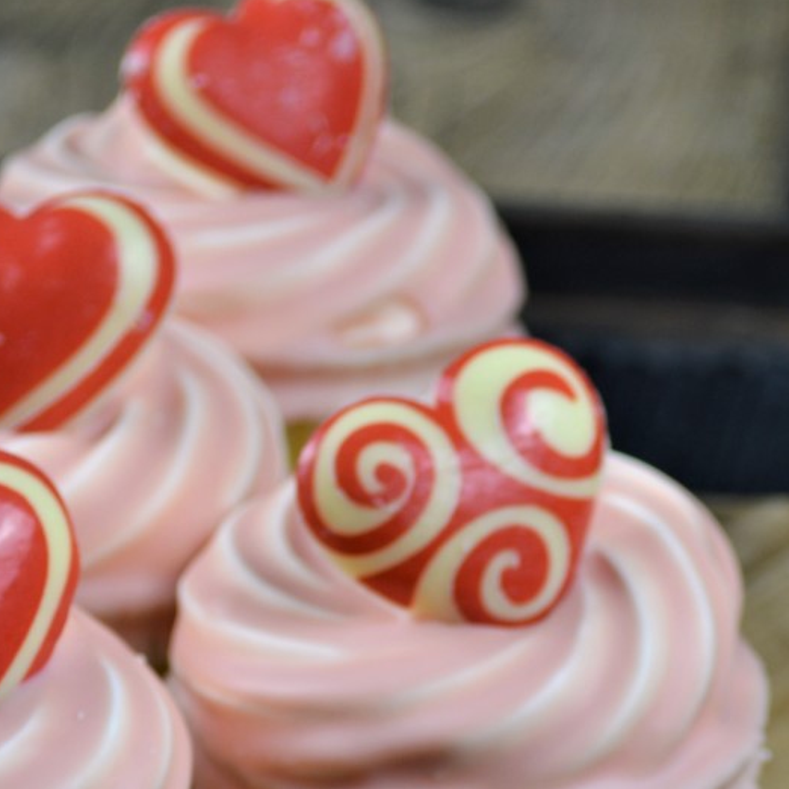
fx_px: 3198
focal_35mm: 124
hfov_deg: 13.8
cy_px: 571
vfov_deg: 14.0
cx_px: -17
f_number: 5.3
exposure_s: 1/20
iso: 100
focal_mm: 44
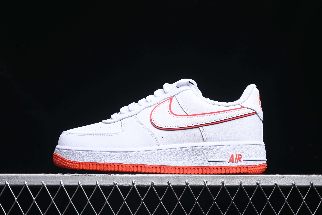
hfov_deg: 27.0
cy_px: 108
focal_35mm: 75
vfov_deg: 18.2
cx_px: 161
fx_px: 671
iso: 160
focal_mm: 50
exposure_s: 1/60
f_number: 6.3
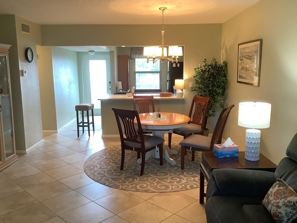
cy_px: 113
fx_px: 275
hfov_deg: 56.8
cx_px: 150
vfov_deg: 44.2
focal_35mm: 32
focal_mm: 3.3
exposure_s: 1/50
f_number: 2.4
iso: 125
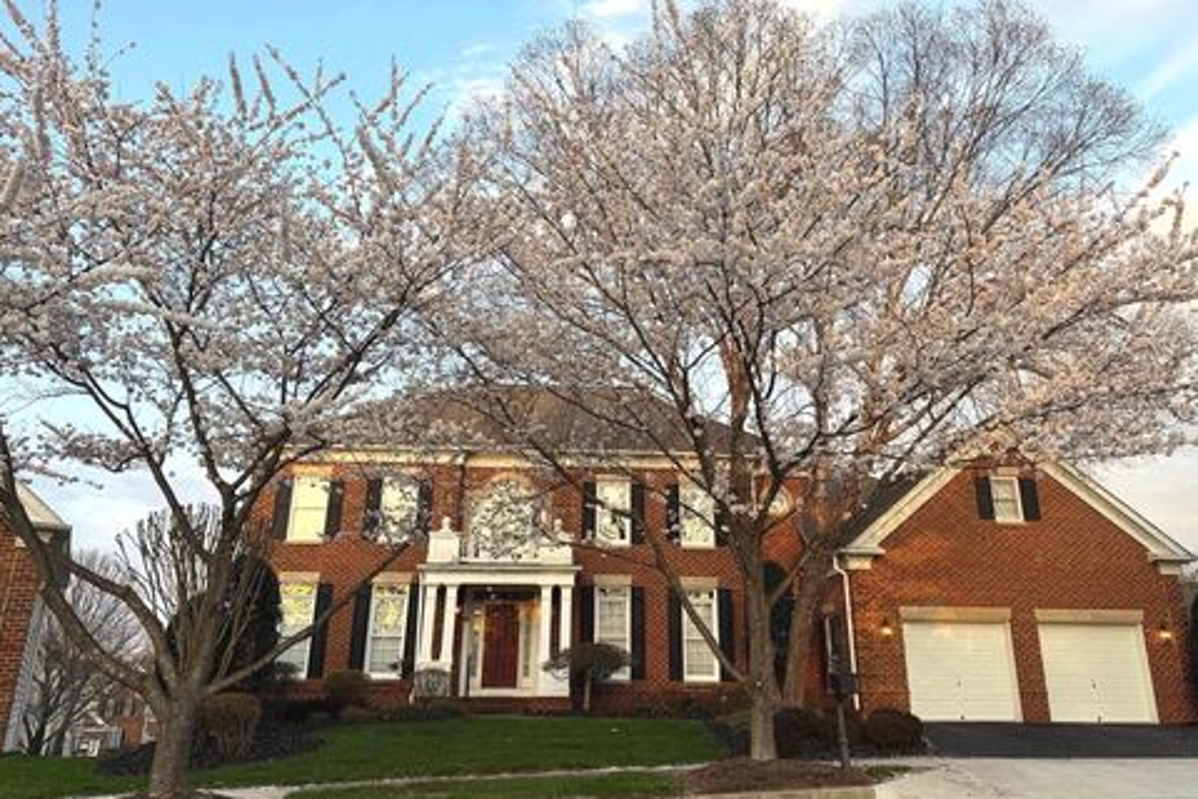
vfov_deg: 49.5
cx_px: 616
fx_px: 865
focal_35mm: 26
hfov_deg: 69.4
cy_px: 388
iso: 80
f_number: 1.78
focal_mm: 6.76
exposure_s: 1/535
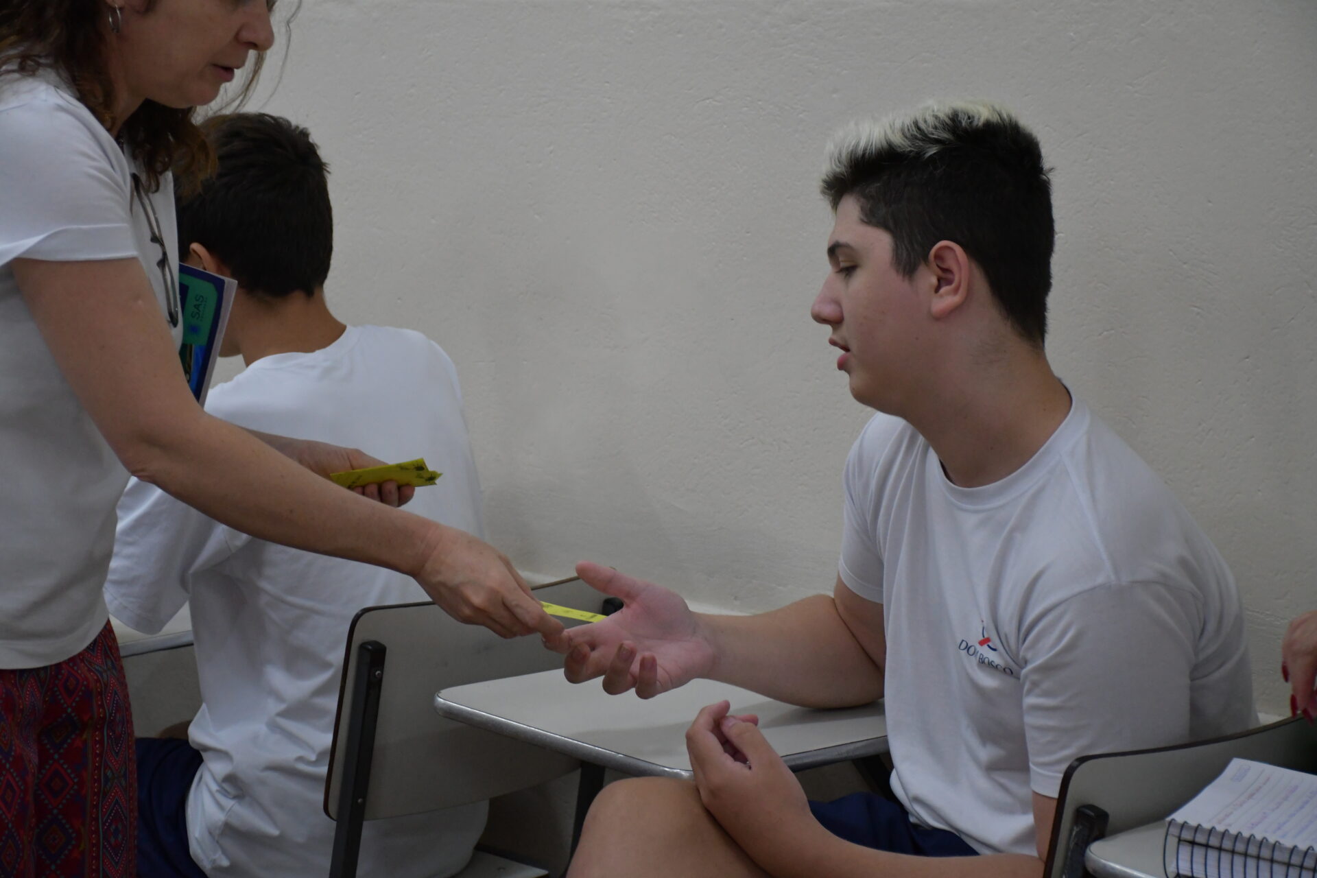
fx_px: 3073
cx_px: 658
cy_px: 439
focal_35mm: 84
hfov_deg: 24.2
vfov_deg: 16.3
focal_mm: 56
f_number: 4.8
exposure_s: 1/250
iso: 2500
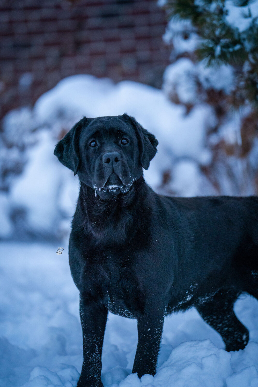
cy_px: 194
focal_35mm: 167
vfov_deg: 12.3
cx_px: 129
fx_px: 1795
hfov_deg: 8.2
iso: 4000
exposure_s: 1/6400
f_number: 3.2
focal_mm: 167
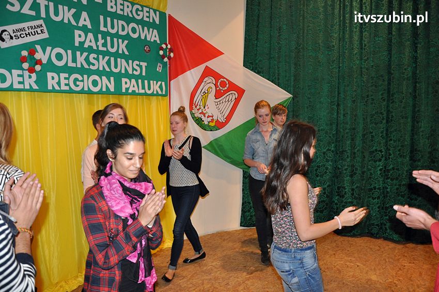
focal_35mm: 27
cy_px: 146
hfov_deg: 67.4
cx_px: 220
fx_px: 329
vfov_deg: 47.8
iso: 800
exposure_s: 1/60
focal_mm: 18
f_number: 4
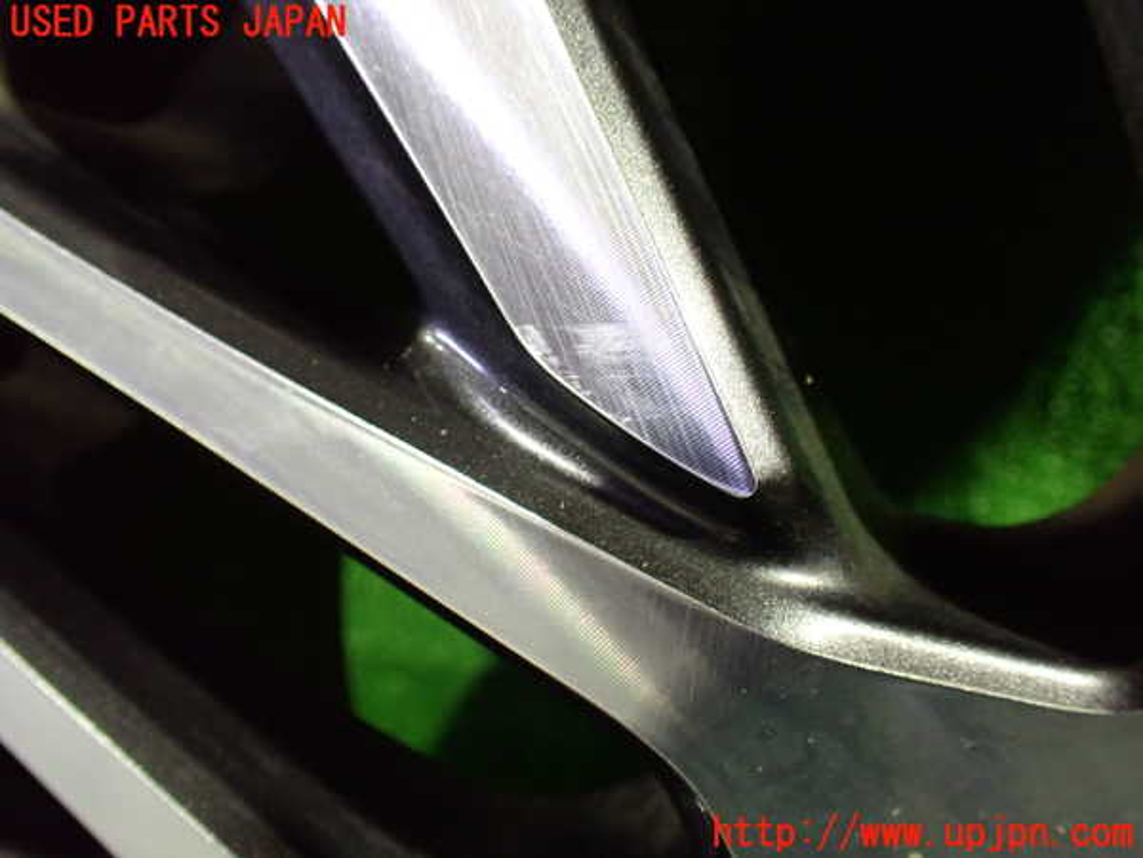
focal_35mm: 30
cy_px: 429
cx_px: 572
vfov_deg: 46.8
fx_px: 991
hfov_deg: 60.0
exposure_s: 1/30
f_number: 2.3
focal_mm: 5.4
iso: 800
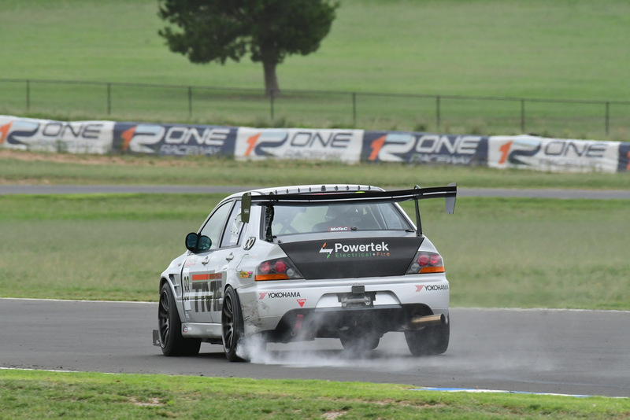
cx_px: 315
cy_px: 210
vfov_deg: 1.8
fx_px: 13129
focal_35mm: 750
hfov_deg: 2.7
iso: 1250
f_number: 11
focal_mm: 500
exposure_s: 1/640
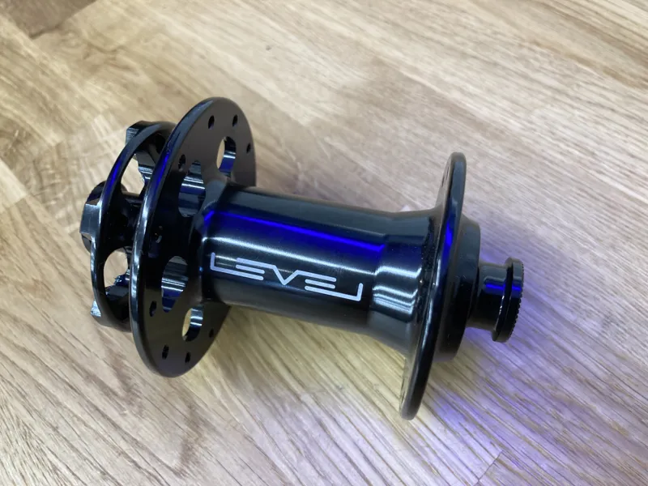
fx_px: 524
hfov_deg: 63.4
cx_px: 324
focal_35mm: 28
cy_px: 243
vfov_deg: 49.7
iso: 80
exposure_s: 1/50
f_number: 1.8
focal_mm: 3.99
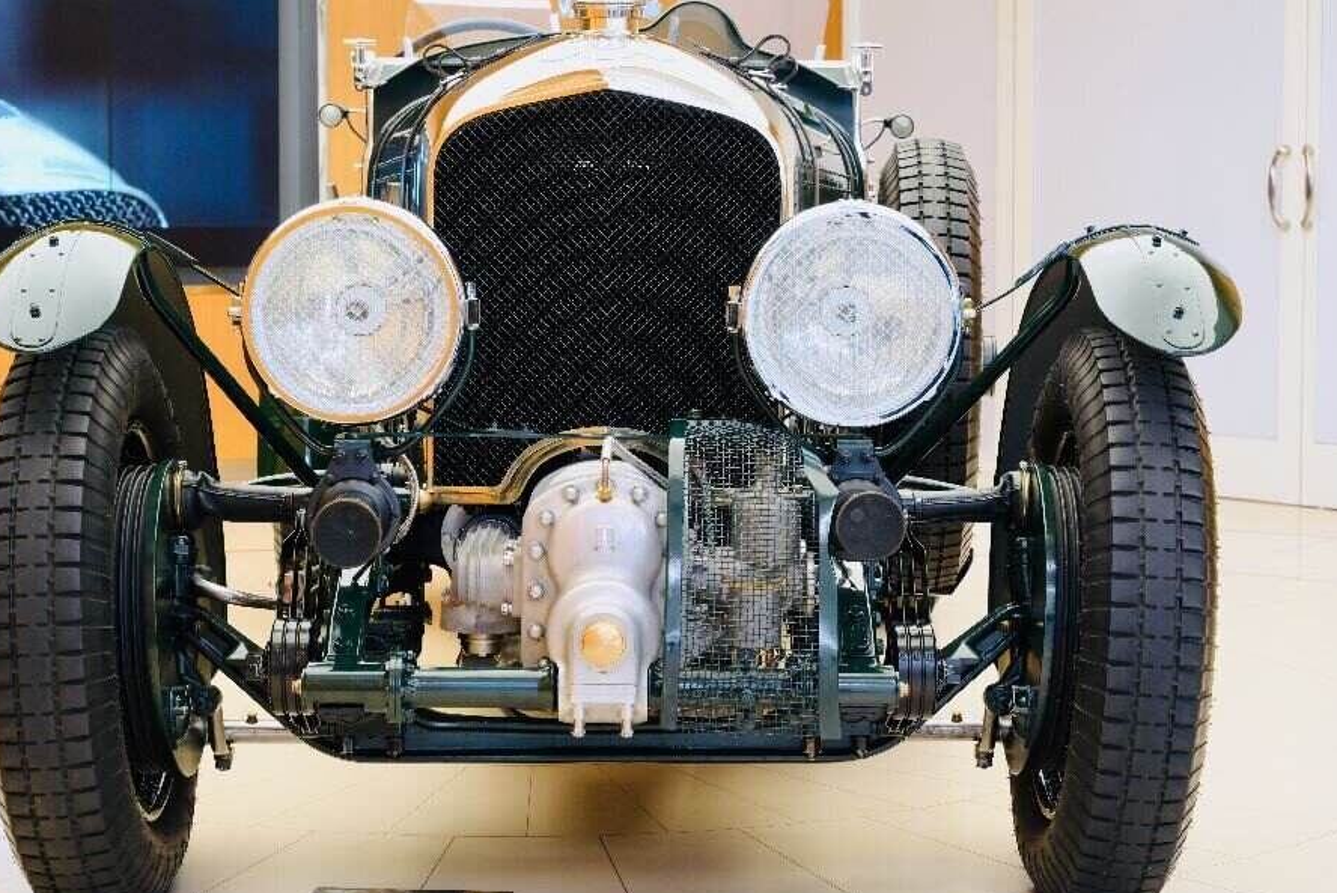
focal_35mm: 68
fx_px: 2527
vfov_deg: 20.0
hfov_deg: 29.6
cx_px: 658
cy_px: 416
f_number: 9
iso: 800
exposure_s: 1/20
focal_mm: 59
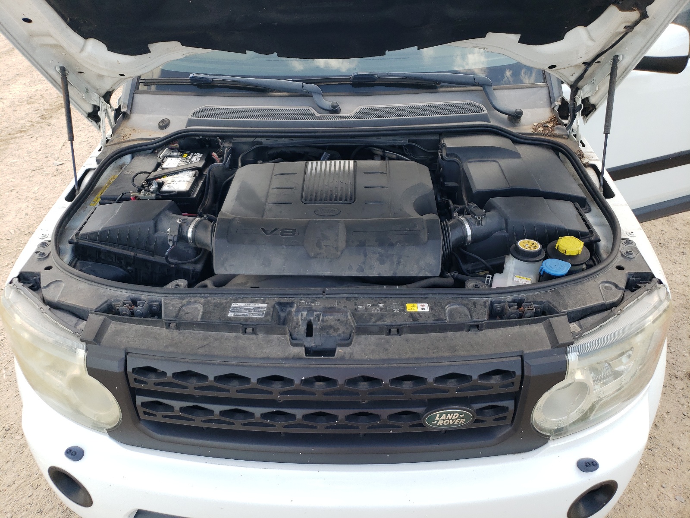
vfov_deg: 53.1
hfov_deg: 67.3
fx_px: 518
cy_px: 259
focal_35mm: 26
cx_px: 345
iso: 50
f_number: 1.5
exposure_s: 1/357
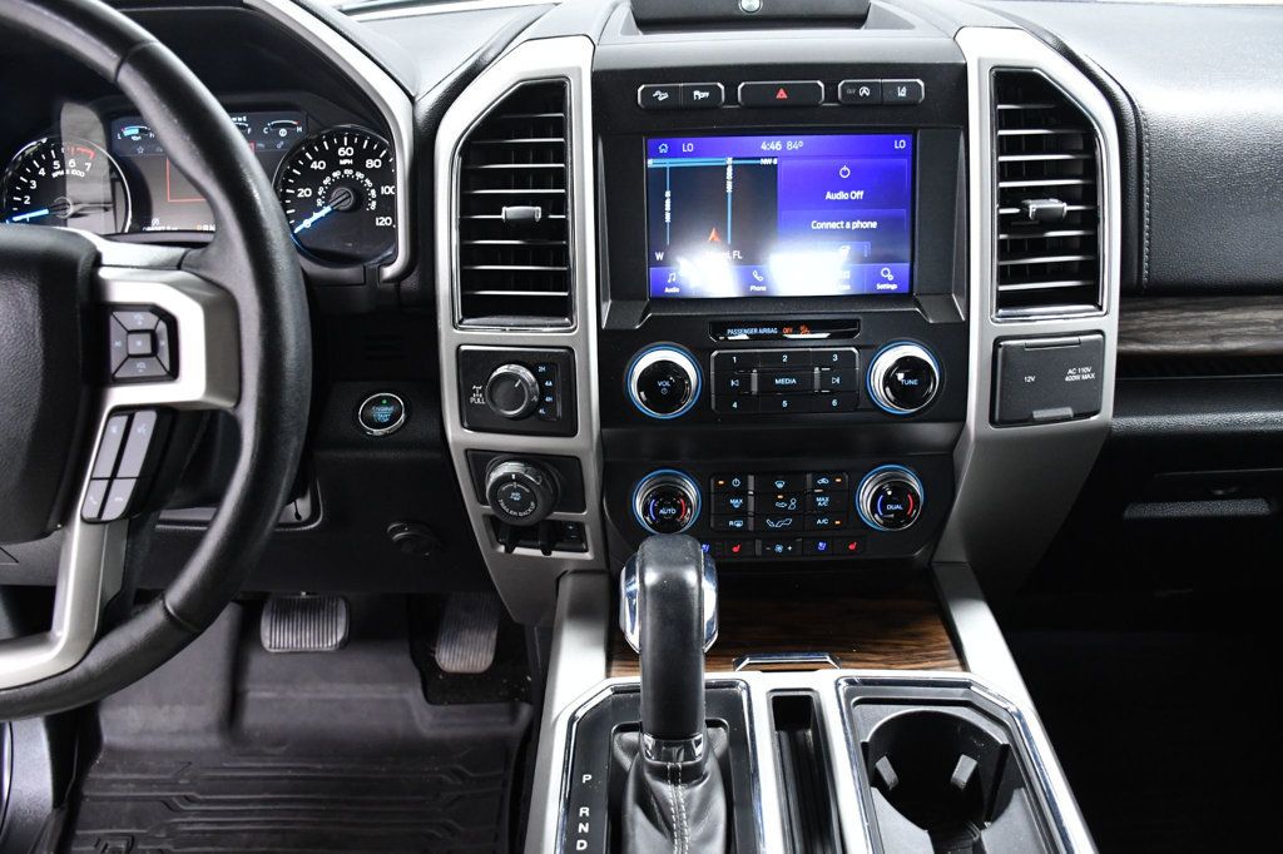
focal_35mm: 30
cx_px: 642
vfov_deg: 43.6
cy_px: 427
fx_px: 1069
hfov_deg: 61.9
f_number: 4
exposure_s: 1/60
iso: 2500
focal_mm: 20
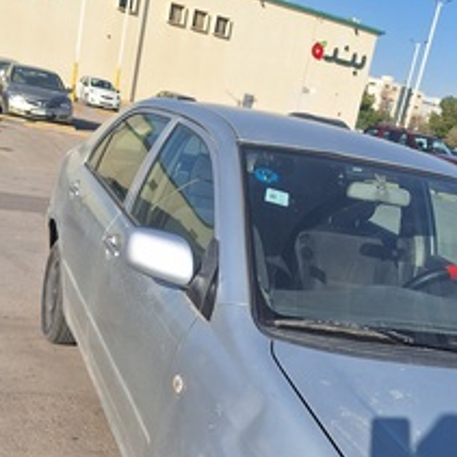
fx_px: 657
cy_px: 328
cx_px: 196
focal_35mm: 44
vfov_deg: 37.6
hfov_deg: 38.3
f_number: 1.8
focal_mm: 5.54
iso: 40
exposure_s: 1/5000
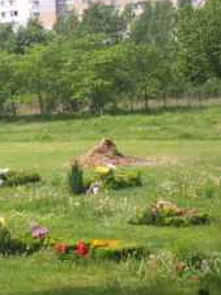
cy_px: 93
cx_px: -31
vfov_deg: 19.2
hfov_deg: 14.1
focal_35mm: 102
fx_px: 870
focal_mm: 6
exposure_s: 1/384
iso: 100
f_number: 4.5
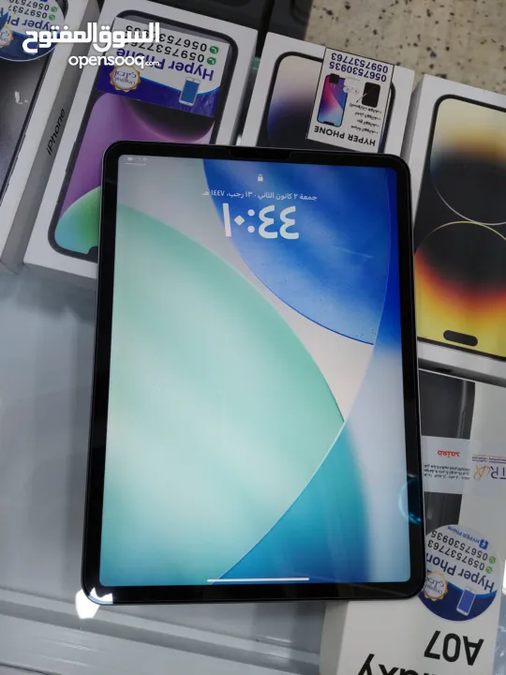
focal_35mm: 24
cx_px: 253
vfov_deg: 71.6
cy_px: 338
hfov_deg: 56.8
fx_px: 468
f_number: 1.8
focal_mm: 5.23
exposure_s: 1/100
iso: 64
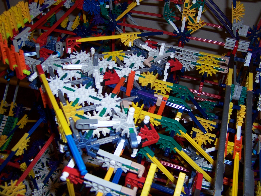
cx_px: 130
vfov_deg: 42.9
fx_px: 249
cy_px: 98
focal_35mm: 33
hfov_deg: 55.4
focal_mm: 5.5
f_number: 2.8
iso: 80
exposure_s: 1/60
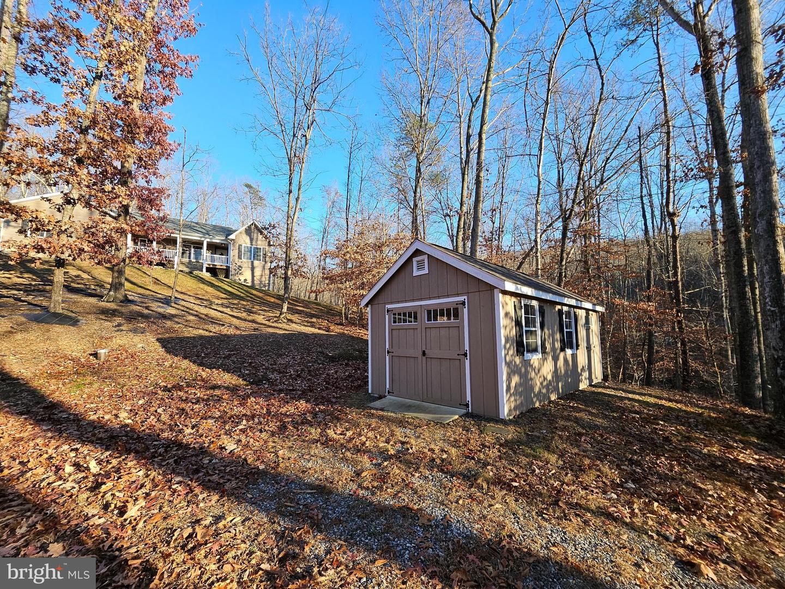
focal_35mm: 13
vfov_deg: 89.9
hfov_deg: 106.2
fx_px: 295
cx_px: 392
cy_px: 294
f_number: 2.2
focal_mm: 1.74
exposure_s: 1/238
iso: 32
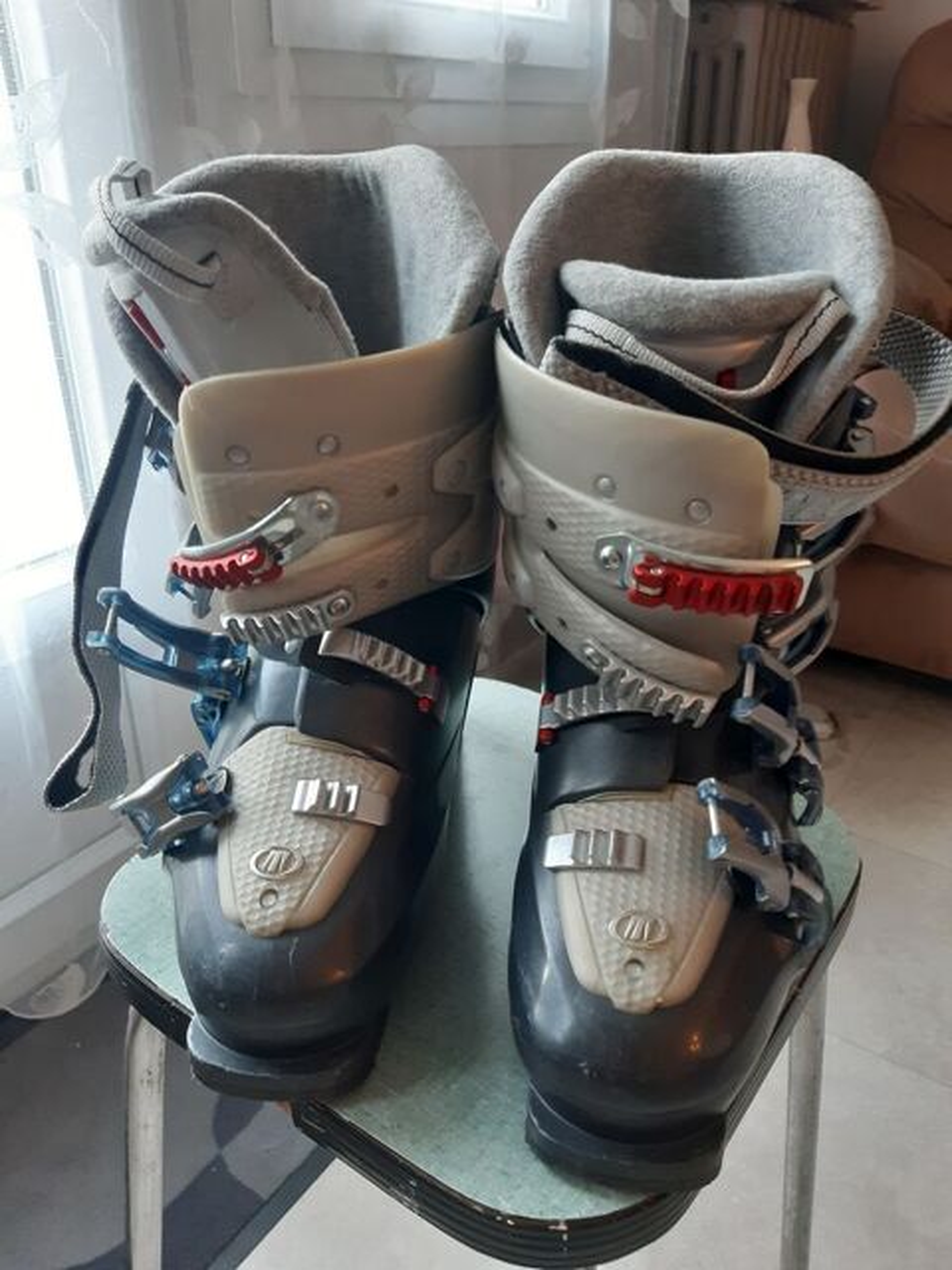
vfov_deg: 67.3
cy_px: 635
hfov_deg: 53.1
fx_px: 953
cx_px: 476
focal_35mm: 26
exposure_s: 1/50
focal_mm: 3.92
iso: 200
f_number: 1.7
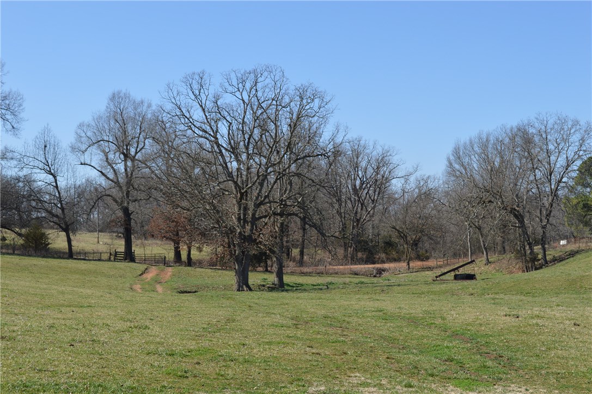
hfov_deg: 35.1
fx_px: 936
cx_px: 296
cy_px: 197
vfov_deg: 23.7
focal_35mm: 57
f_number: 7.1
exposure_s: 1/200
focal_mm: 38
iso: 100
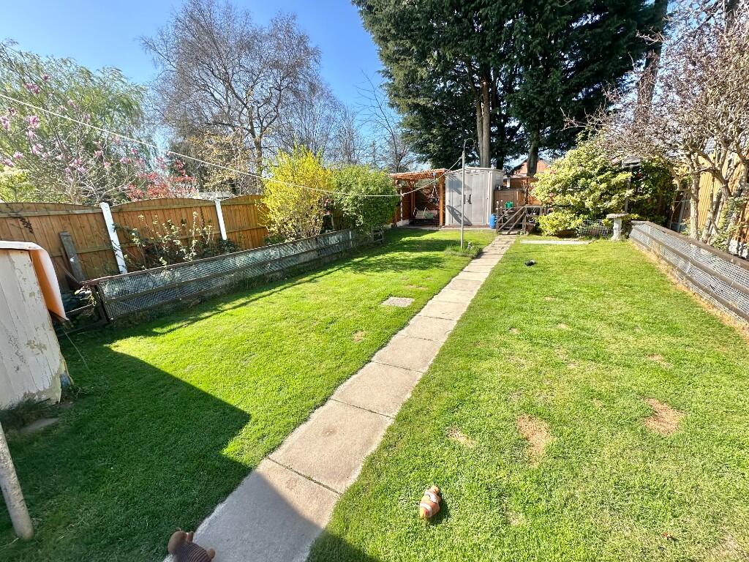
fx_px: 303
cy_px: 281
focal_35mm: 14
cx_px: 374
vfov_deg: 85.7
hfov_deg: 102.1
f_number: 2.2
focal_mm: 2.22
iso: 40
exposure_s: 1/903
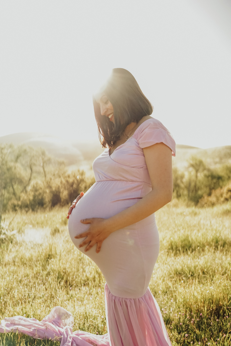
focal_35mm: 35
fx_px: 337
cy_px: 173
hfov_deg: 37.9
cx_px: 116
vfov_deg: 54.4
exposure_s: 1/8000
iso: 1600
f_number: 2.2
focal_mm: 35
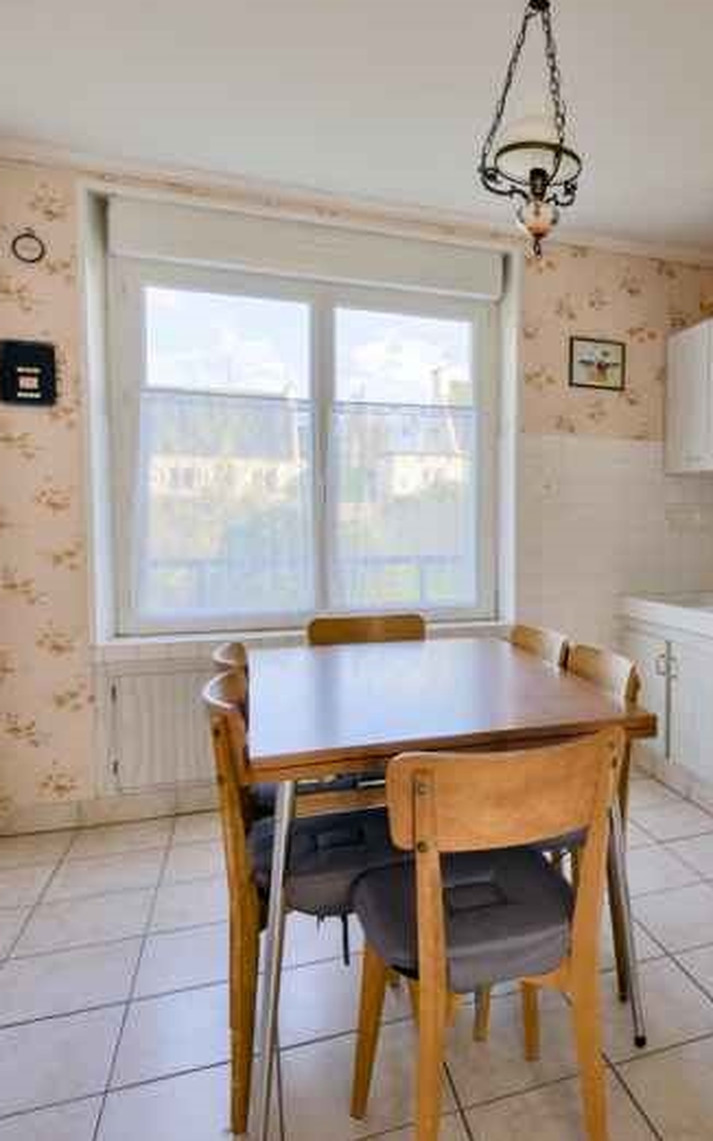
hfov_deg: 46.0
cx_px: 595
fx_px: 778
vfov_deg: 72.6
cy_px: 561
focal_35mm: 25
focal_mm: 16
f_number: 8
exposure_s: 1/200
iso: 800
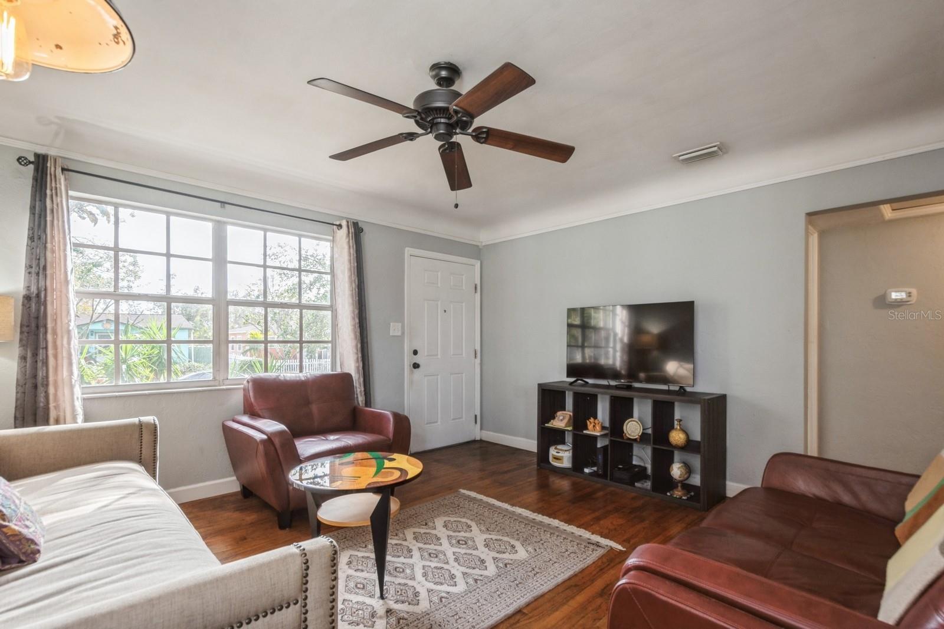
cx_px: 472
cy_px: 314
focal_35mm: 15
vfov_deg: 77.3
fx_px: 393
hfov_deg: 100.4
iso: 200
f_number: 8
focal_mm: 10
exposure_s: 1/25
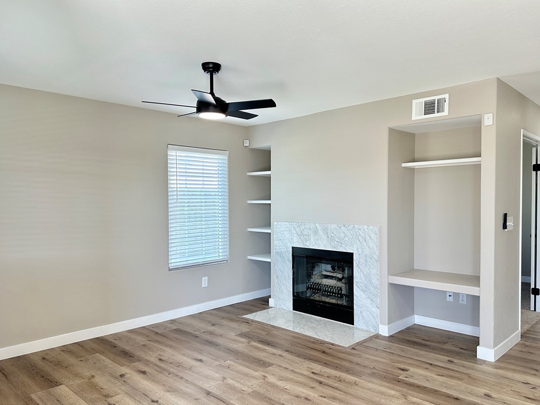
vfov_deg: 53.0
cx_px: 275
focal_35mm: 26
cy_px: 214
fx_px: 406
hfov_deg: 67.3
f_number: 1.78
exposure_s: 1/121
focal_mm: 6.86
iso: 200
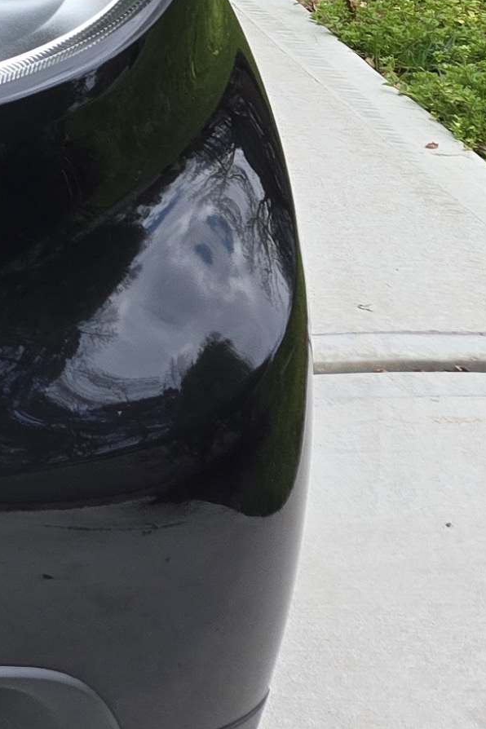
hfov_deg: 10.6
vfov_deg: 18.0
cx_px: -749
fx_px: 2167
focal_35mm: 107
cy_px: -193
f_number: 1.8
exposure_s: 1/1321
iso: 80
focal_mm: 5.4
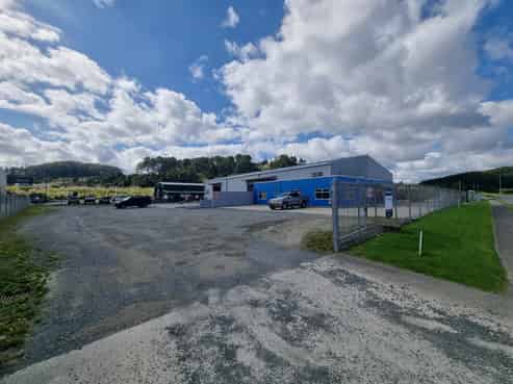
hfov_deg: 106.2
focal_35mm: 13
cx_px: 256
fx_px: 193
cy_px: 192
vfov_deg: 89.8
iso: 50
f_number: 2.2
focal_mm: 2.2
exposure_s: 1/3352
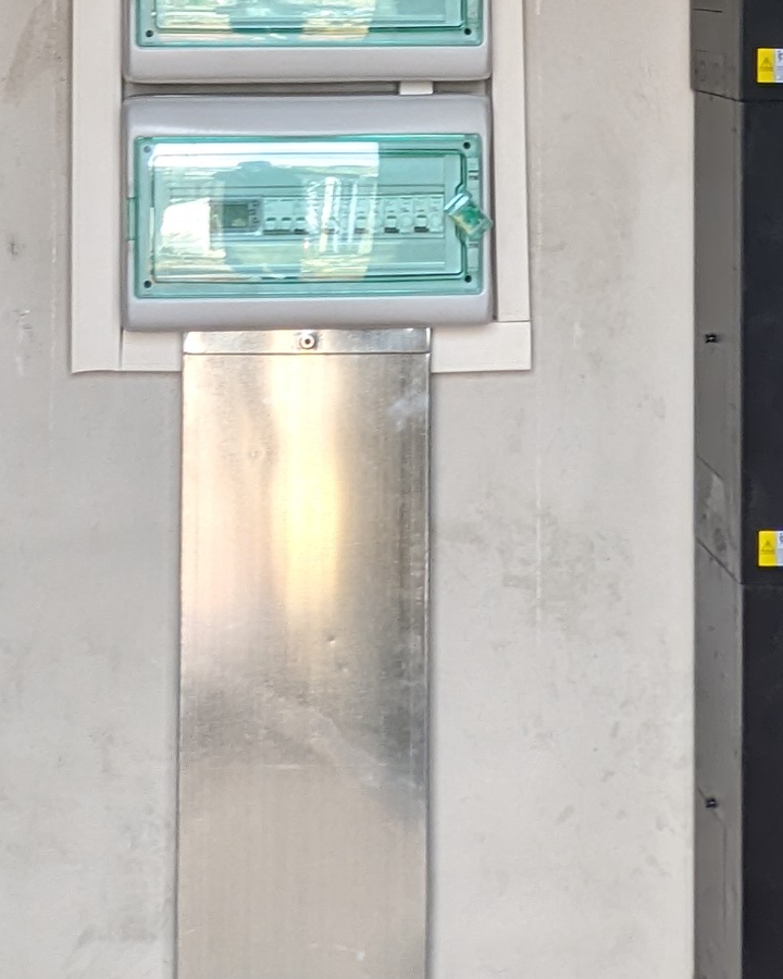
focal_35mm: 70
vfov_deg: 25.1
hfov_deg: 21.8
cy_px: -111
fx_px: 2028
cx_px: 336
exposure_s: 1/23.8
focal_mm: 2.22
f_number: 2.2
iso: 44
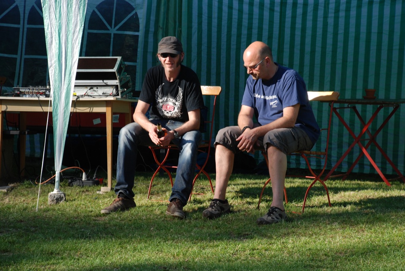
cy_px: 136
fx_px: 1436
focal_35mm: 128
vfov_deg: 10.8
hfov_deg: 16.1
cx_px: 202
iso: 200
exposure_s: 1/250
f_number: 5.6
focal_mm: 85
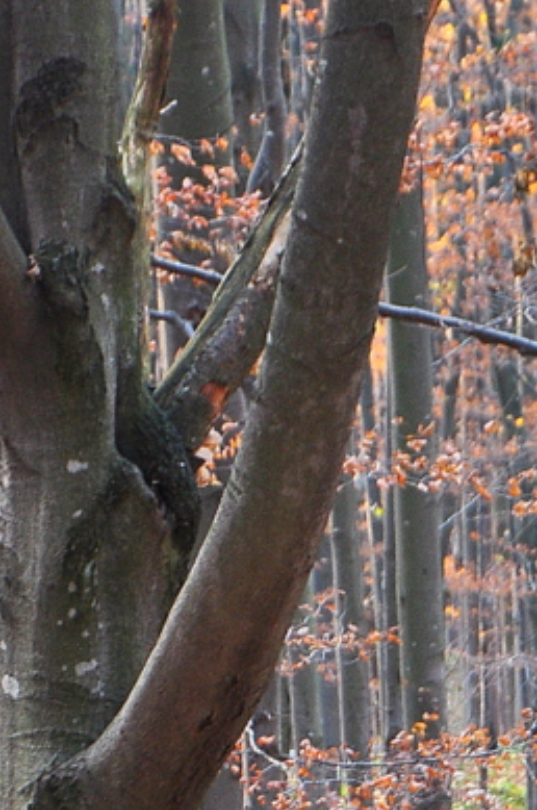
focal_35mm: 370
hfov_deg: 3.7
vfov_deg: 5.5
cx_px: 636
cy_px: 1201
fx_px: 8308
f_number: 5.3
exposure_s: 1/15
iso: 400
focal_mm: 80
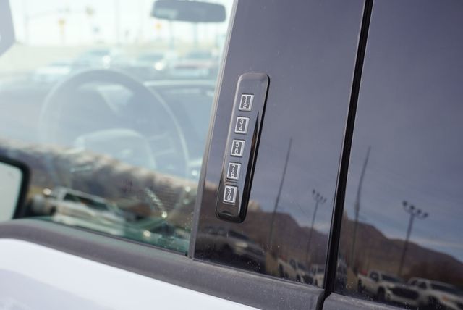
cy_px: 155
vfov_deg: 35.6
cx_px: 232
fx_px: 483
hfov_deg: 51.2
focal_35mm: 38
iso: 100
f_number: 5
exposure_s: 1/60
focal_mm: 25
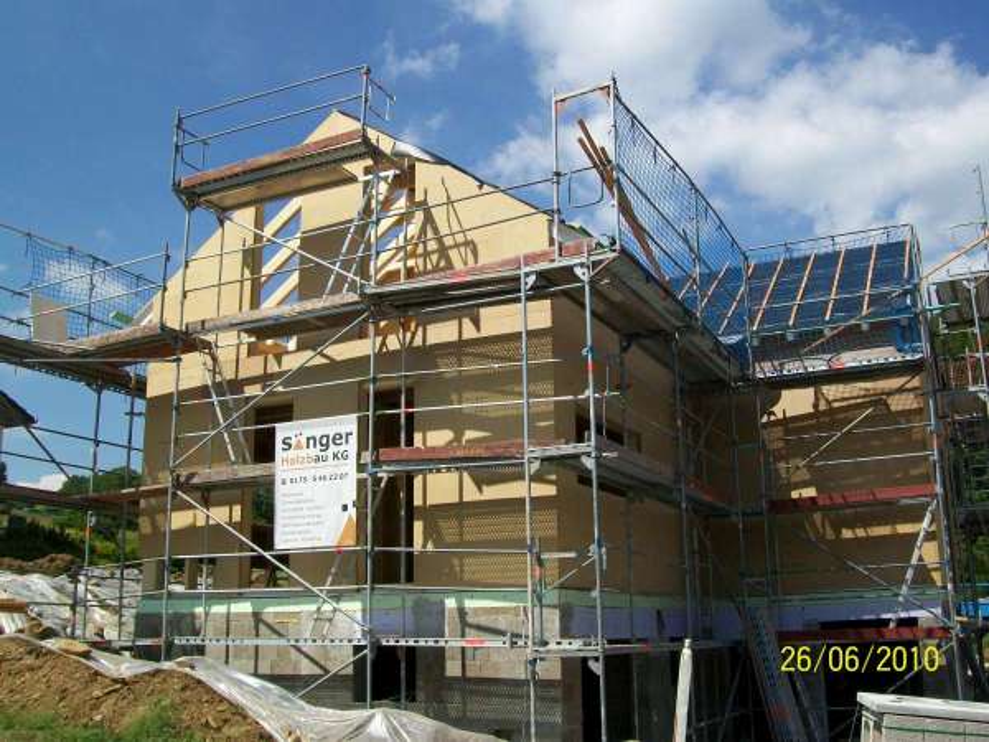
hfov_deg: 51.4
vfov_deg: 39.7
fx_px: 1029
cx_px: 494
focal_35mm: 36
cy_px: 371
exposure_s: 1/640
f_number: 4.8
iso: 64
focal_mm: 6
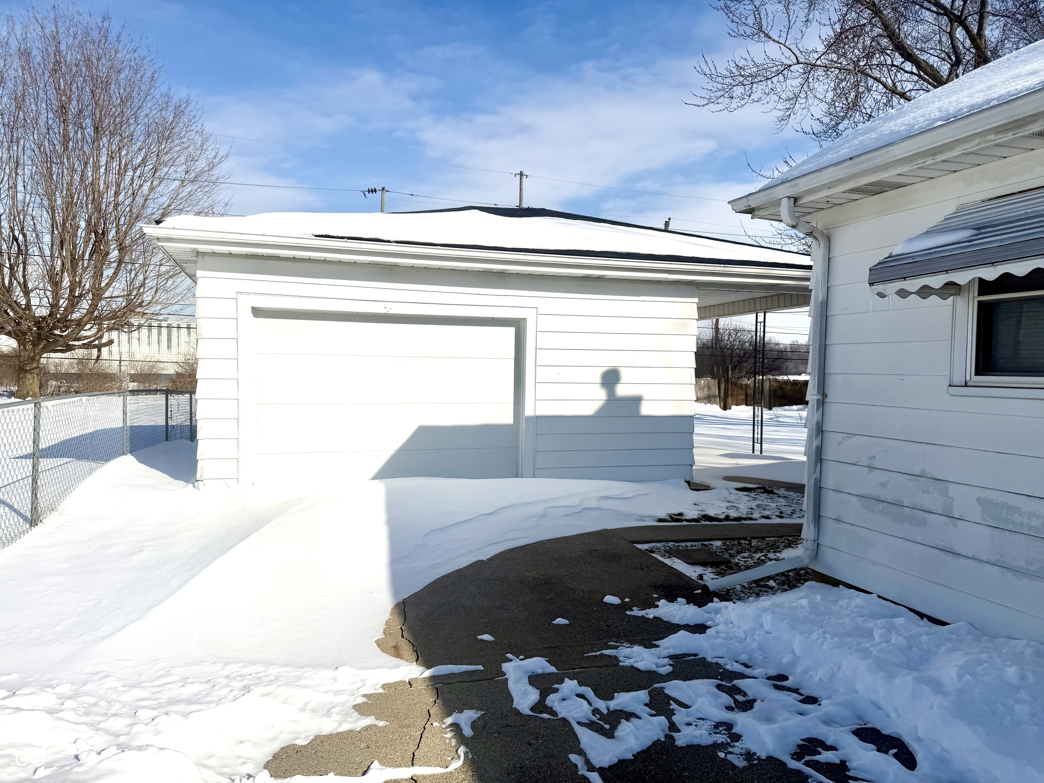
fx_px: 724
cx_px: 522
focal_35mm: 24
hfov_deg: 71.6
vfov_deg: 56.8
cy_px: 392
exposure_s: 1/17544
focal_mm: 6.76
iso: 80
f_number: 1.78
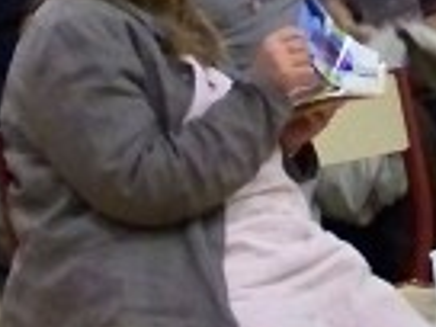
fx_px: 3124
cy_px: -176
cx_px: 0
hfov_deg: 7.9
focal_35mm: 248
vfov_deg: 5.9
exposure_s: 1/30
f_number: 2.8
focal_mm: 5.85
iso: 640
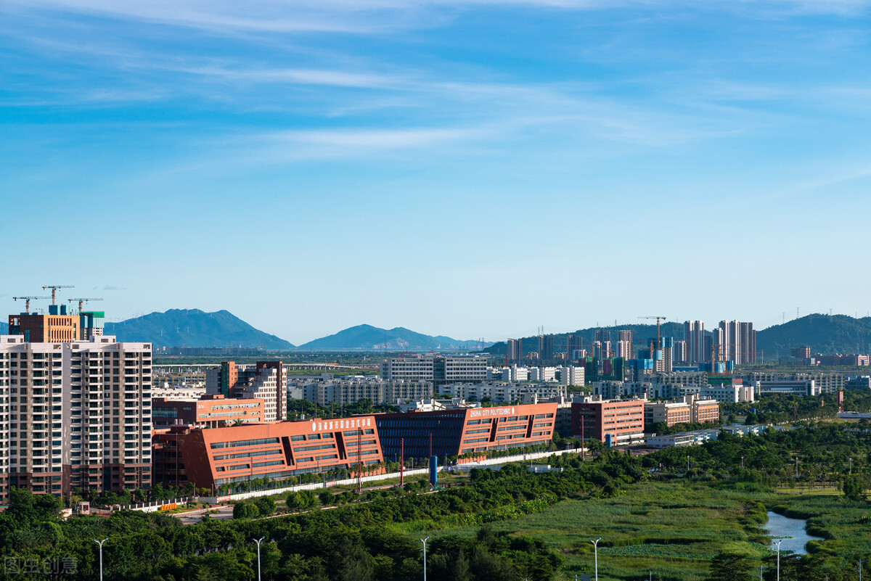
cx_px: 436
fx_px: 2541
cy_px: 290
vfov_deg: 13.1
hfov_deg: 19.4
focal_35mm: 105
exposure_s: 1/320
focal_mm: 105
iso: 100
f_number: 8
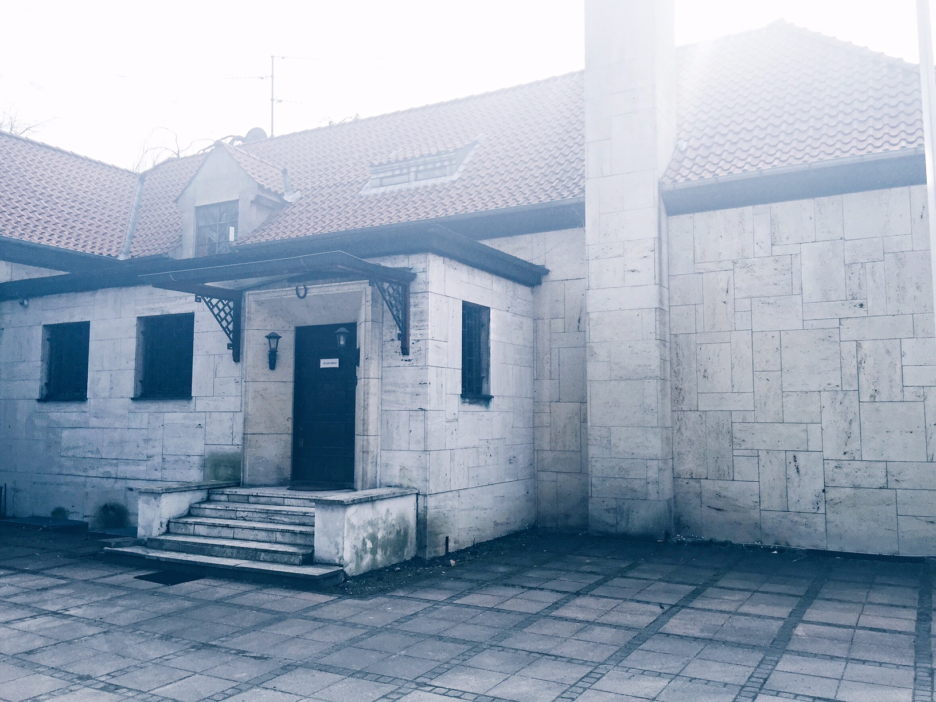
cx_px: 468
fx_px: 784
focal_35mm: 29
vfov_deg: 48.2
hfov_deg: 61.7
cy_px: 351
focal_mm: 4.15
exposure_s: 1/1319
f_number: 2.2
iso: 32
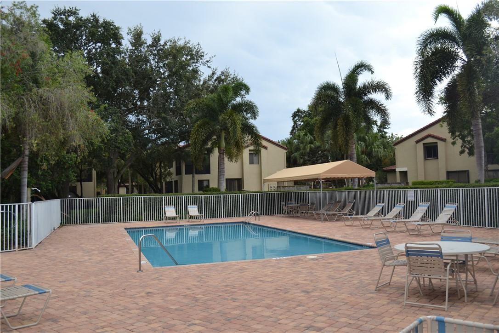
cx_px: 250
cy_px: 166
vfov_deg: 43.6
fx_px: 416
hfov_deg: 61.9
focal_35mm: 30
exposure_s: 1/200
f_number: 5.6
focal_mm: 20
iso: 100
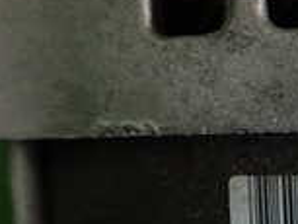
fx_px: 844
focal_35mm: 98
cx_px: 440
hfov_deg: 18.0
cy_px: 238
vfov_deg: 14.8
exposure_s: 1/40
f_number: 2
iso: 200
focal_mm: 4.5
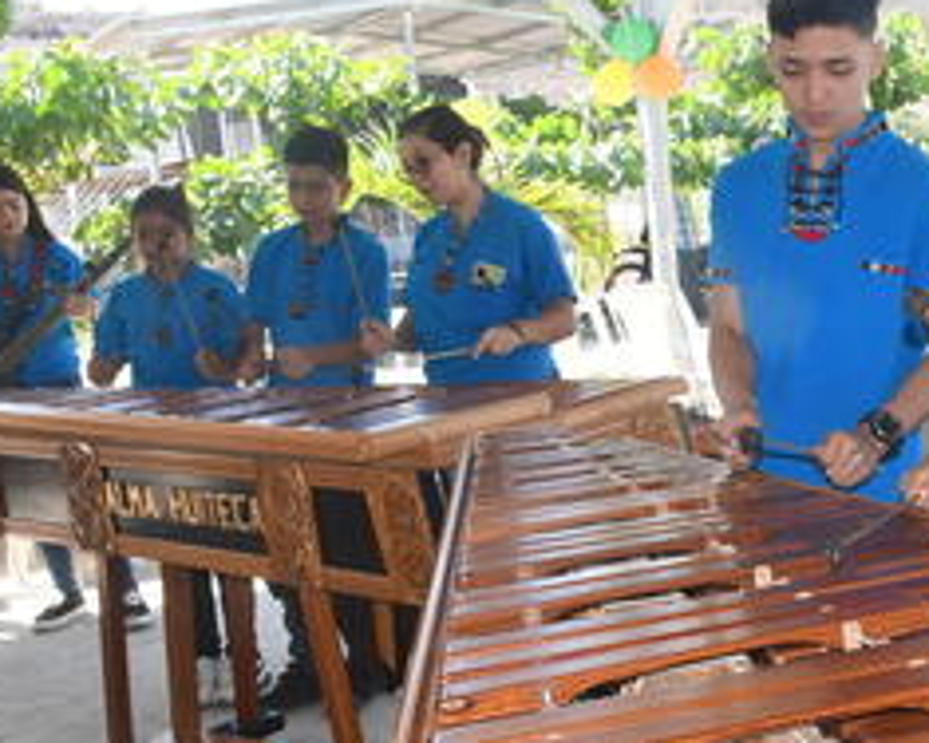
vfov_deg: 28.0
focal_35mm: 54
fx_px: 1485
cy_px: 482
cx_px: 897
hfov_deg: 32.4
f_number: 11
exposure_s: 1/125
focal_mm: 18
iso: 800
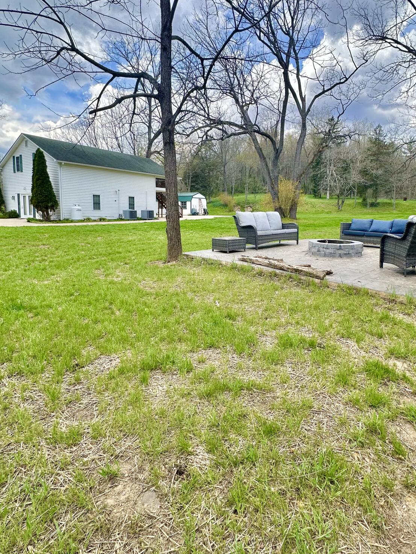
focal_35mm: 19
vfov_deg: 84.2
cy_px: 240
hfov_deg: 67.9
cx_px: 252
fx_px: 305
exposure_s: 1/682
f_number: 2.2
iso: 40
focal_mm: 2.22
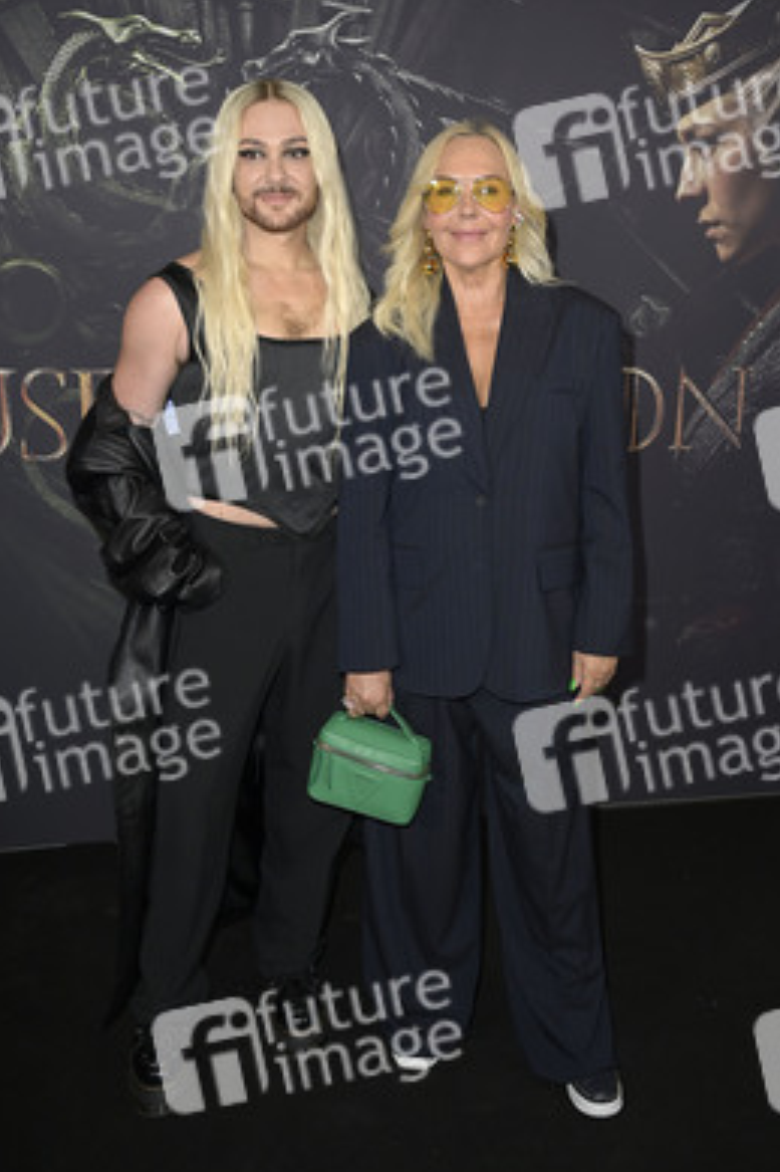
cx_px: 395
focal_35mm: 36
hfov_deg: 36.8
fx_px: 1171
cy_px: 591
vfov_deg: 53.2
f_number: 5.6
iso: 800
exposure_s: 1/250
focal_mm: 35
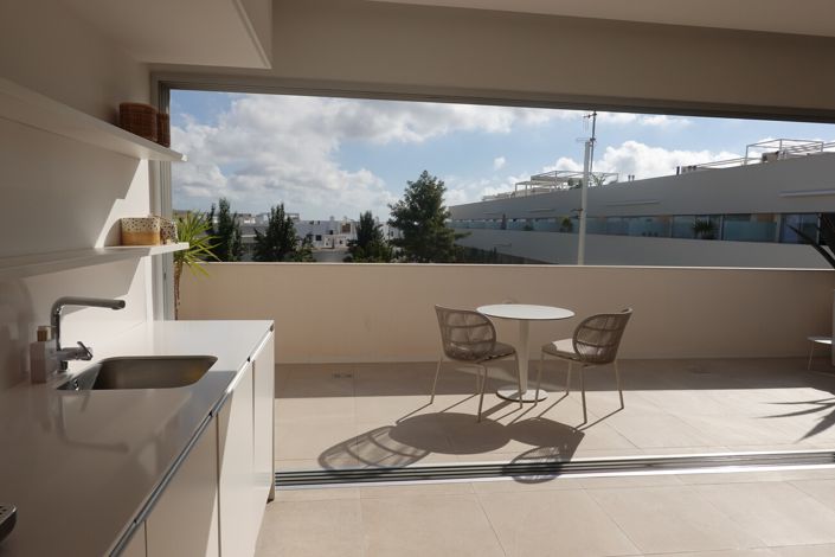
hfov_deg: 73.7
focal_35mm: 24
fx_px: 557
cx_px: 418
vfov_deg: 53.1
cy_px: 278
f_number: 5.6
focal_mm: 9
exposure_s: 1/1000
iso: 125
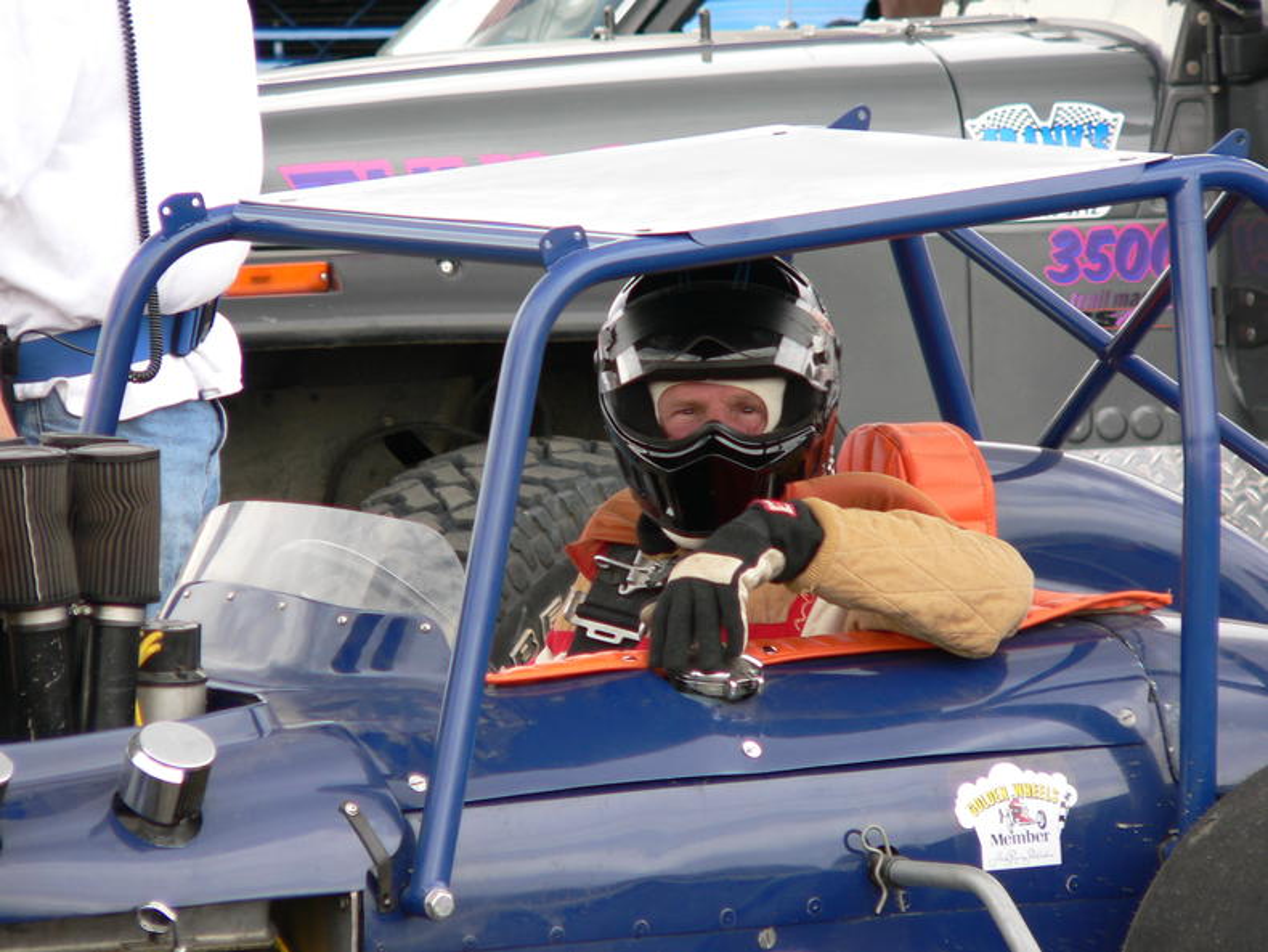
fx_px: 15683
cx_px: 634
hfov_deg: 4.6
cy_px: 476
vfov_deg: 3.5
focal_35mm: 428
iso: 80
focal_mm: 71.2
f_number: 3.7
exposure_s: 1/100
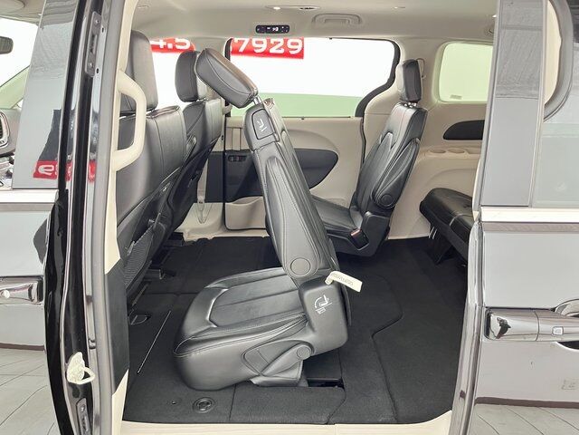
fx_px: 435
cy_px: 218
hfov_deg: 67.3
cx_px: 290
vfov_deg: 53.1
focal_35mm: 26
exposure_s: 1/30
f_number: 1.6
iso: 800
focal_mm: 5.1
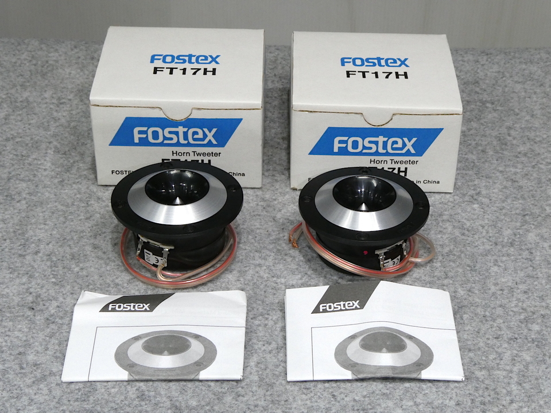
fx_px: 1114
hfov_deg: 27.8
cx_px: 276
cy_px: 206
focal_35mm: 70
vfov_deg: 21.0
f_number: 7.1
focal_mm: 12.5
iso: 400
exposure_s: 1/15
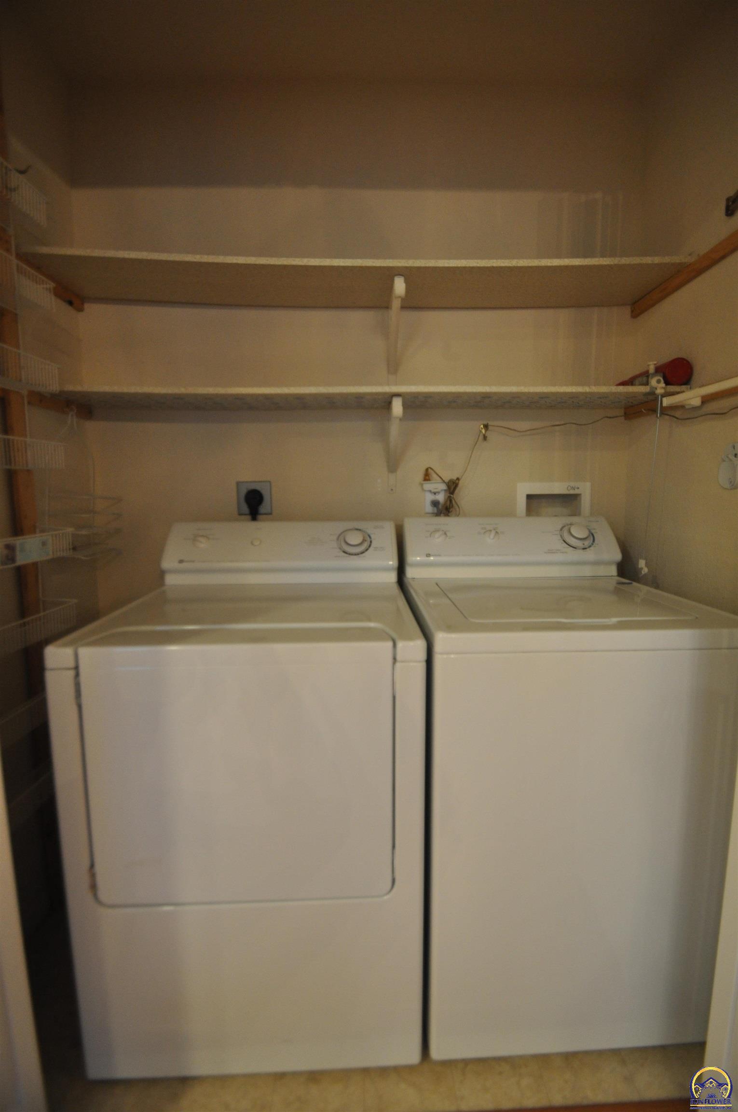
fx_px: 462
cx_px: 369
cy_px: 556
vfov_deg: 100.5
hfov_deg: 77.2
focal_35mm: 15
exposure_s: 1/50
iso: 800
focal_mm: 10
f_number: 3.5
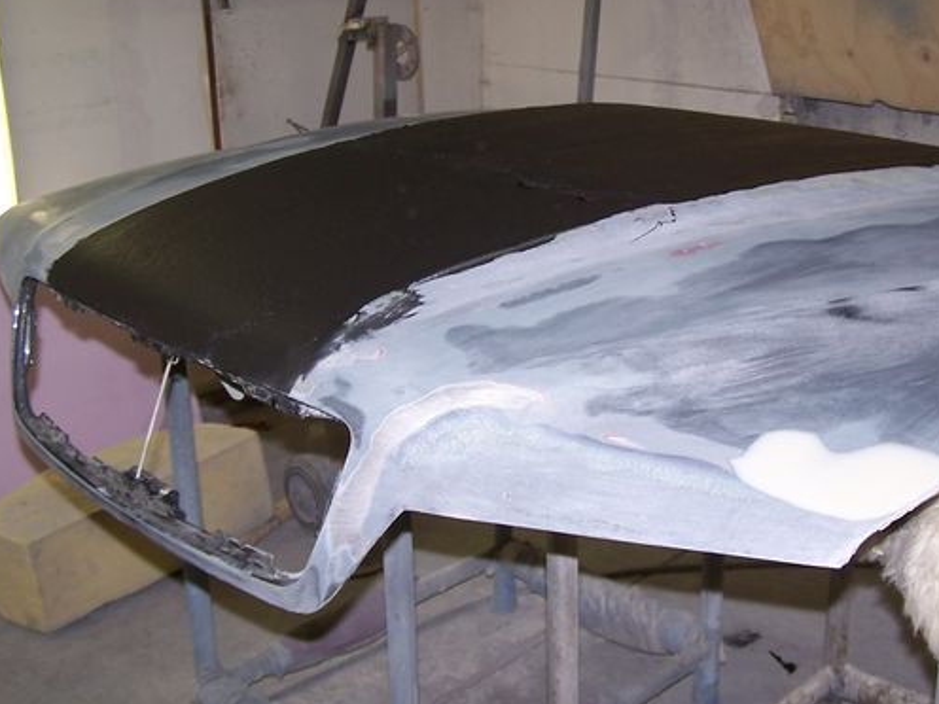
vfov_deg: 29.6
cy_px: 310
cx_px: 587
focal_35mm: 49
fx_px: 1329
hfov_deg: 38.7
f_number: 2.8
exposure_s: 1/60
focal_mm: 6.3
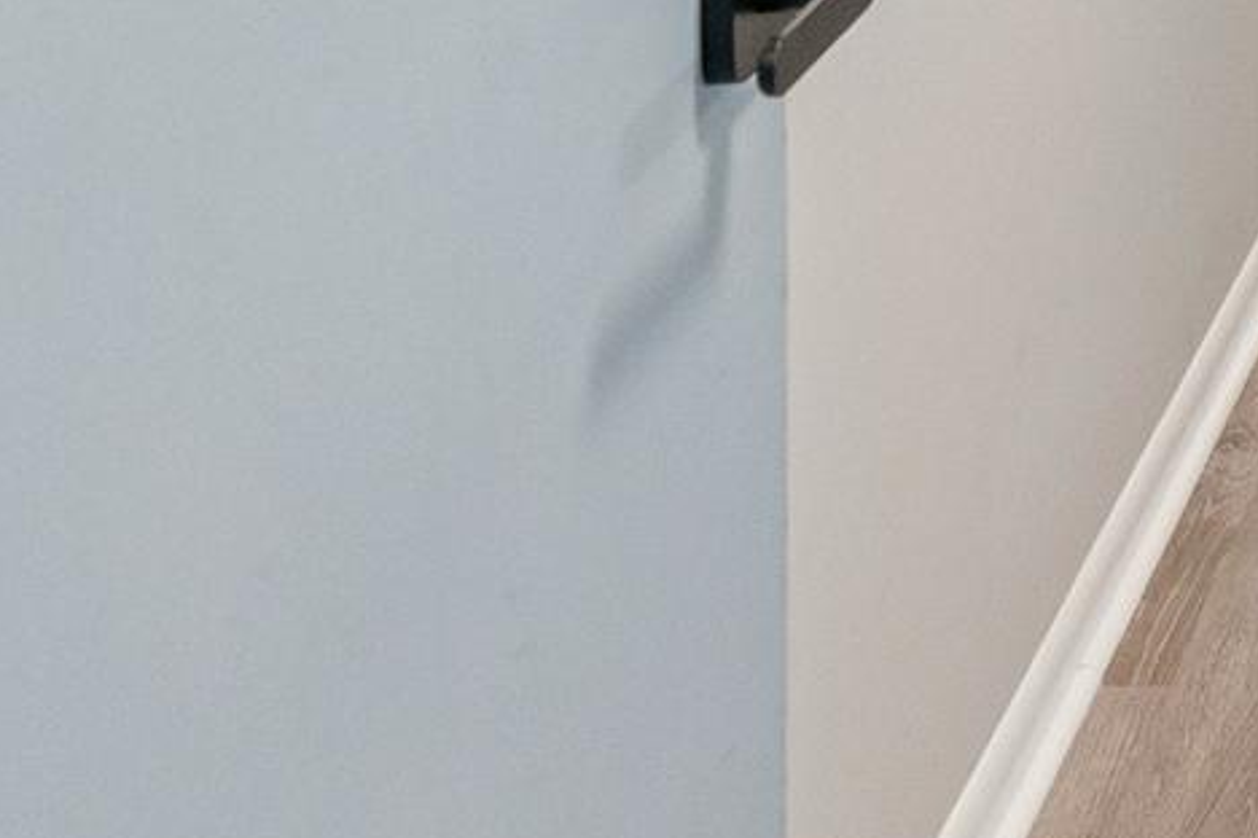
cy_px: -767
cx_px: 1828
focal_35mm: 70
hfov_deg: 23.7
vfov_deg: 15.9
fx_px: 2446
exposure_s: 1/125
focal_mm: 16
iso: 2500
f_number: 4.5
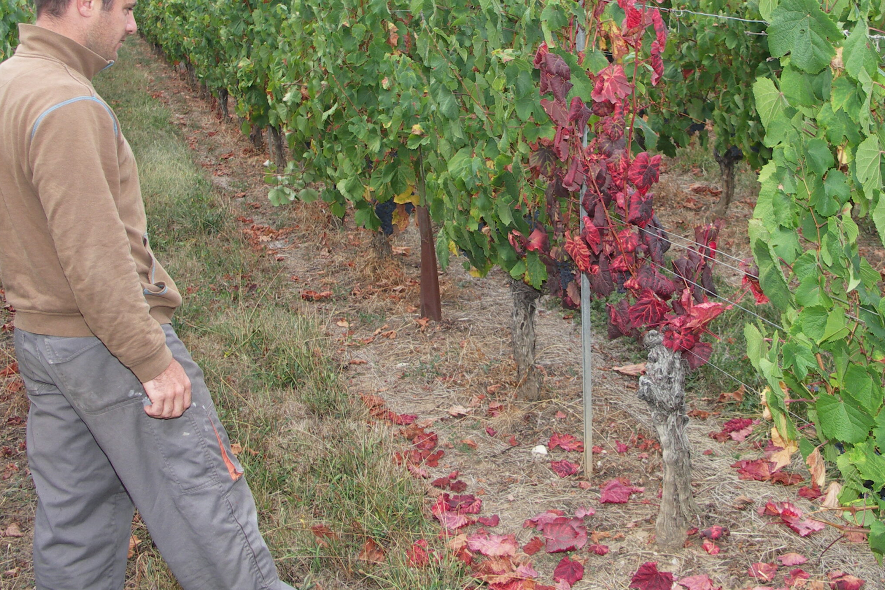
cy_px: 207
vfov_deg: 26.9
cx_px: 513
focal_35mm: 50
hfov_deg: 39.5
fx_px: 1229
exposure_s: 1/60
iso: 100
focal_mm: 9.9
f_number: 2.8
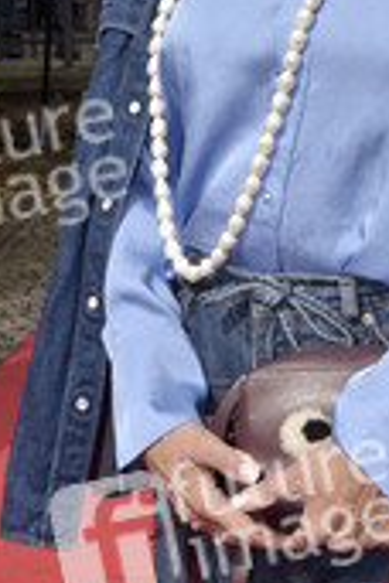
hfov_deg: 11.7
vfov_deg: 17.1
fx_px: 1896
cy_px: 10
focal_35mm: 117
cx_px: 324
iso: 400
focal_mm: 50
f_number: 13
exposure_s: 1/250
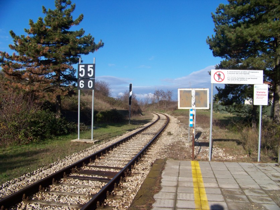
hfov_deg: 51.4
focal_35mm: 36
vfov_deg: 39.7
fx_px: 291
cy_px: 105
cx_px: 140
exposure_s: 1/500
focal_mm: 5.85
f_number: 4
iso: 64
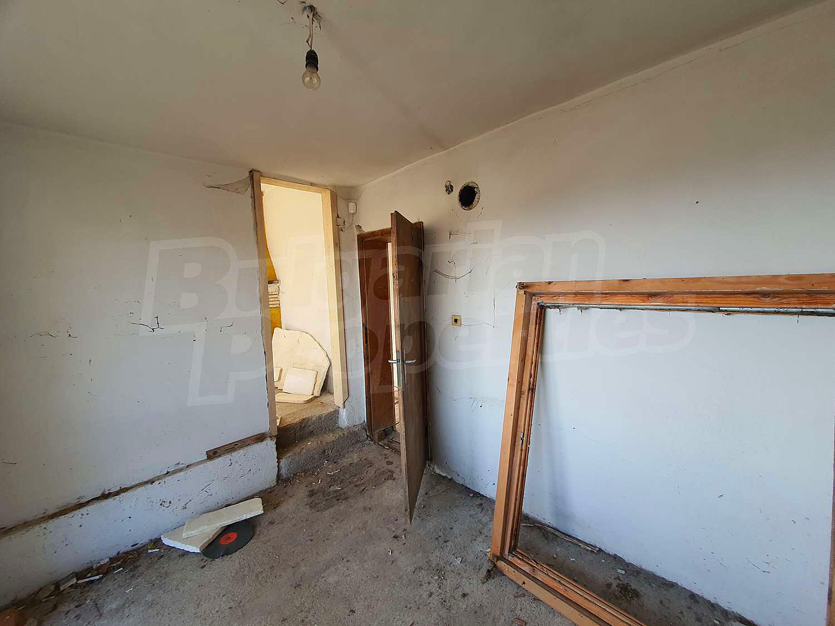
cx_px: 418
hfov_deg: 106.2
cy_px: 313
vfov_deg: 89.9
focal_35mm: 13
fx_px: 314
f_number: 2.2
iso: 50
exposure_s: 1/50
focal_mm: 1.8
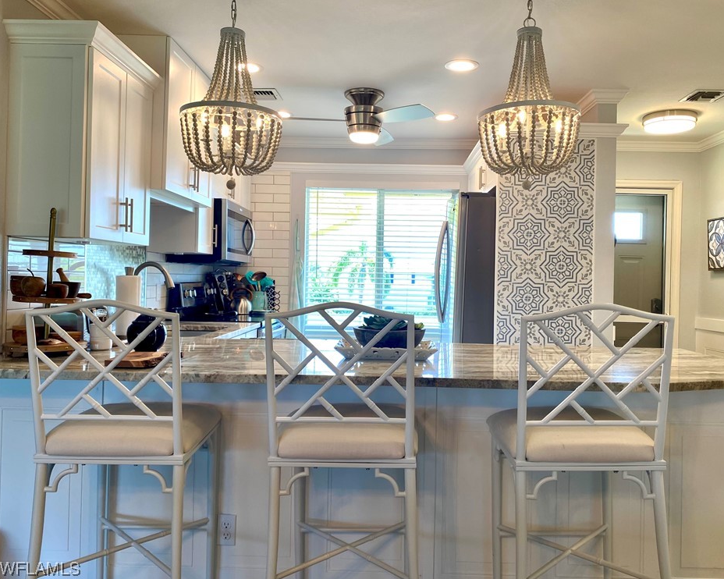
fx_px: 600
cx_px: 384
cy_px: 286
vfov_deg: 51.5
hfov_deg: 62.2
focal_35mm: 28
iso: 64
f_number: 1.8
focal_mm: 4.25
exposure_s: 1/120
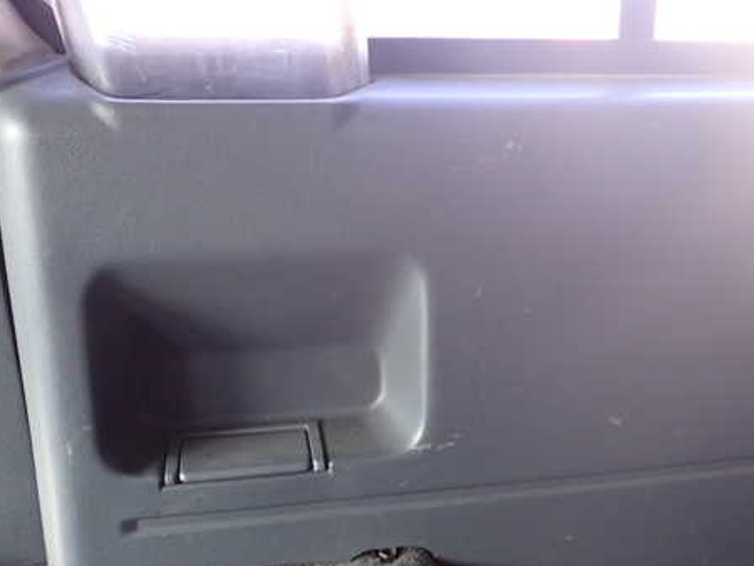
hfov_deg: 46.5
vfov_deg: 36.0
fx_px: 872
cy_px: 308
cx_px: 451
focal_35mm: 40
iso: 500
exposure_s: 1/30
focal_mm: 5.4
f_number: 2.3
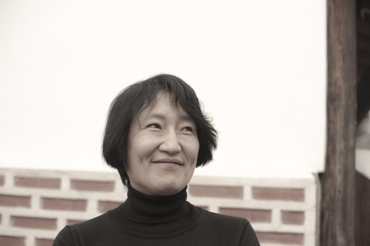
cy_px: 123
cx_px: 185
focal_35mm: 50
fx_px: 514
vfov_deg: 27.0
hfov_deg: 39.6
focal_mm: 50
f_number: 2.8
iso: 400
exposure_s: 1/640
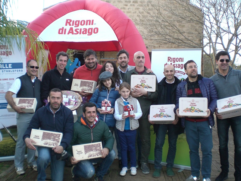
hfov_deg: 49.0
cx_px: 120
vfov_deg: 37.7
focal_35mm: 38
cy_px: 90
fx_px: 265
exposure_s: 1/160
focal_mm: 6.3
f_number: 3.1
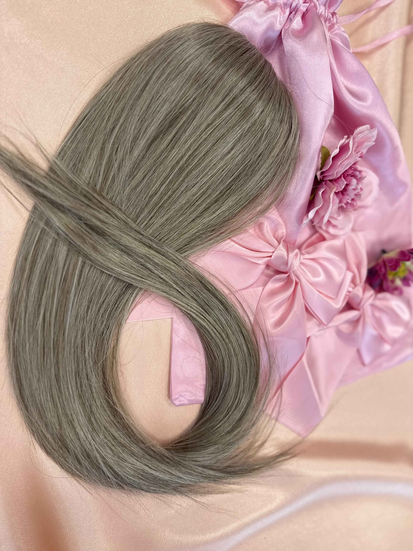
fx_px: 382
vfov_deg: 71.6
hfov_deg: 56.8
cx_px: 206
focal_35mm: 24
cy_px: 276
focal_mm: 6.76
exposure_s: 1/121
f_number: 1.78
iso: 50
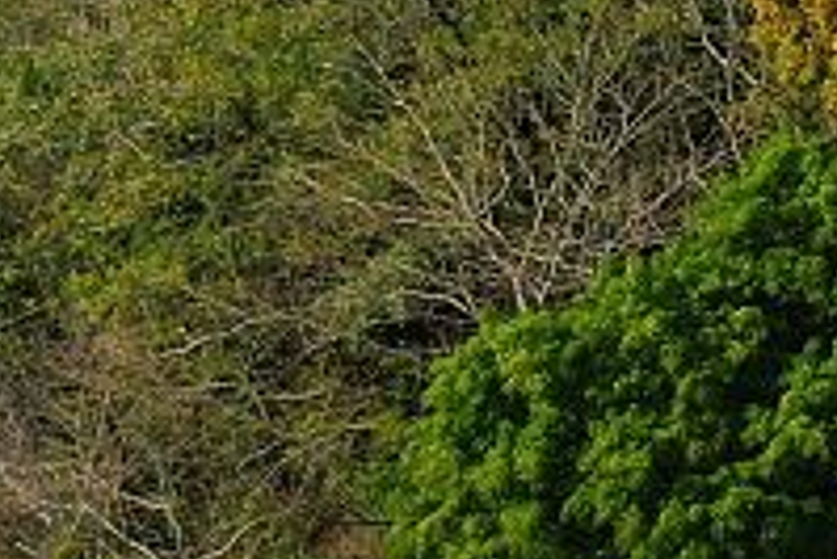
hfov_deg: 9.9
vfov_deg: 7.3
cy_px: -1059
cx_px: 2305
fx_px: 3932
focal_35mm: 169
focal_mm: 10.26
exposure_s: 1/800
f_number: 7.1
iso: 100
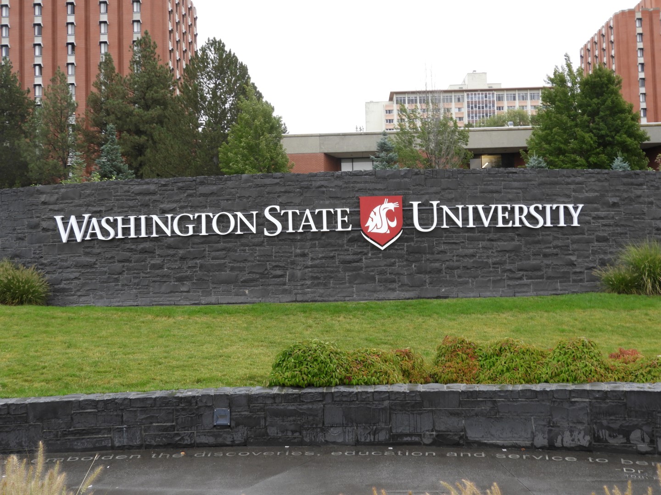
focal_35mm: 40
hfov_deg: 46.8
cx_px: 330
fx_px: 764
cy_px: 248
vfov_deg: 36.0
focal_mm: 7.2
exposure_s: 1/50
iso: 100
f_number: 3.8
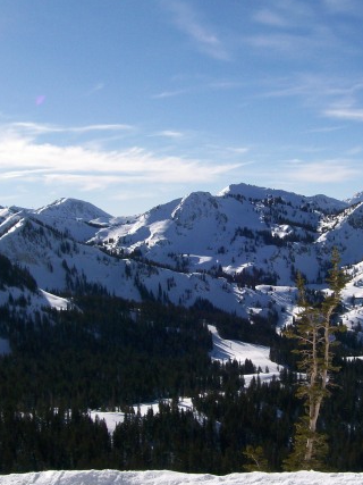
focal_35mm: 54
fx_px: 755
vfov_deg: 35.5
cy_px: 259
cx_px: 235
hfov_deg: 26.9
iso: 80
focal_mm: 6
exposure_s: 1/1353
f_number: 4.8
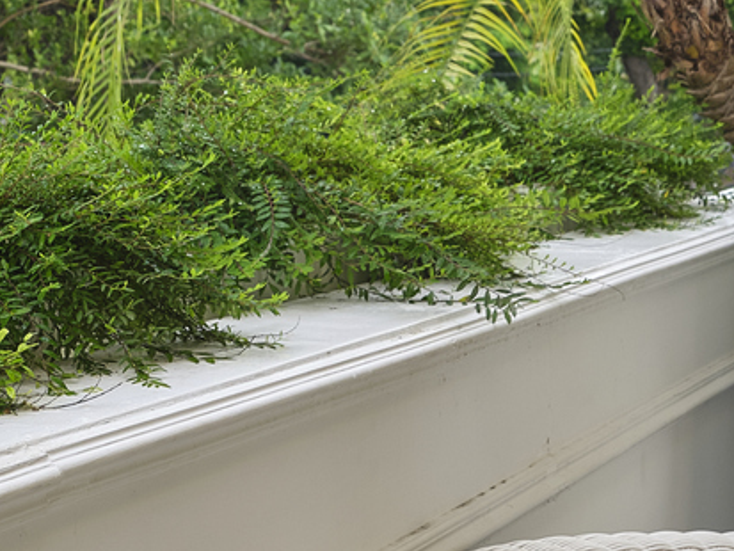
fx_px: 1909
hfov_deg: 21.8
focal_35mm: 90
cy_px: 107
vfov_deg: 16.3
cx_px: 332
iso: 400
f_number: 8
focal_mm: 23
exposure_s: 1/15
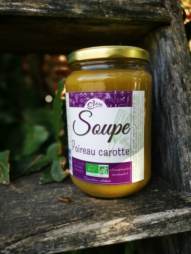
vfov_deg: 65.3
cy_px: 127
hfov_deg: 51.4
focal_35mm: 27
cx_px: 96
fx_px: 199
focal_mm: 5.58
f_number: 1.4
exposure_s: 1/252
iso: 50
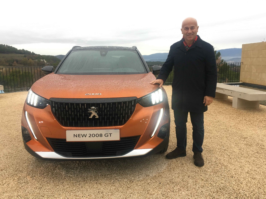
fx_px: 223
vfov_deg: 48.2
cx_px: 133
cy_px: 100
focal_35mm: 29
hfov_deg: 61.7
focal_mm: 4.15
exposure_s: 1/33
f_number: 2.2
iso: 64
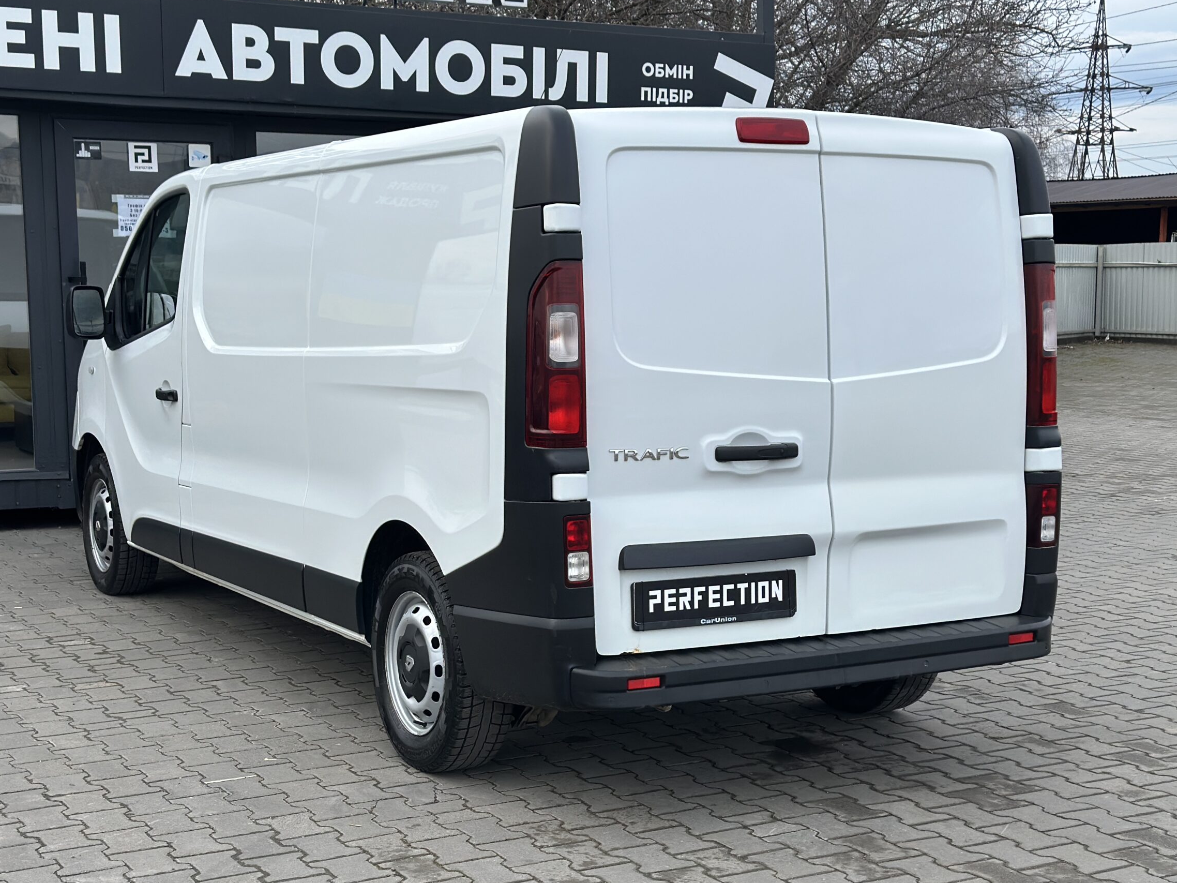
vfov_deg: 27.0
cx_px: 553
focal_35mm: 54
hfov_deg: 35.5
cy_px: 489
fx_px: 1836
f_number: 1.78
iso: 80
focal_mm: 6.86
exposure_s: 1/1880
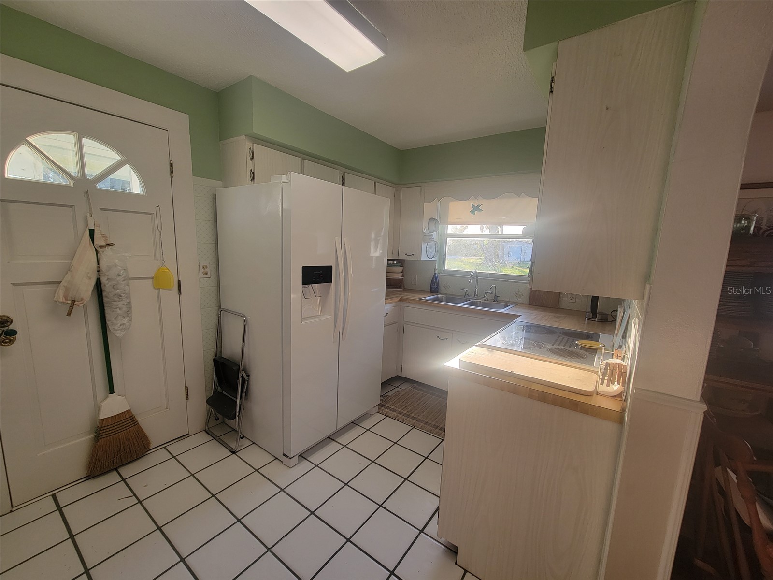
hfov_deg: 106.2
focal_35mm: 13
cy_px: 290
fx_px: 290
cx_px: 386
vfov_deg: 89.9
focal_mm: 2.2
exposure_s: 1/60
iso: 64
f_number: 2.2
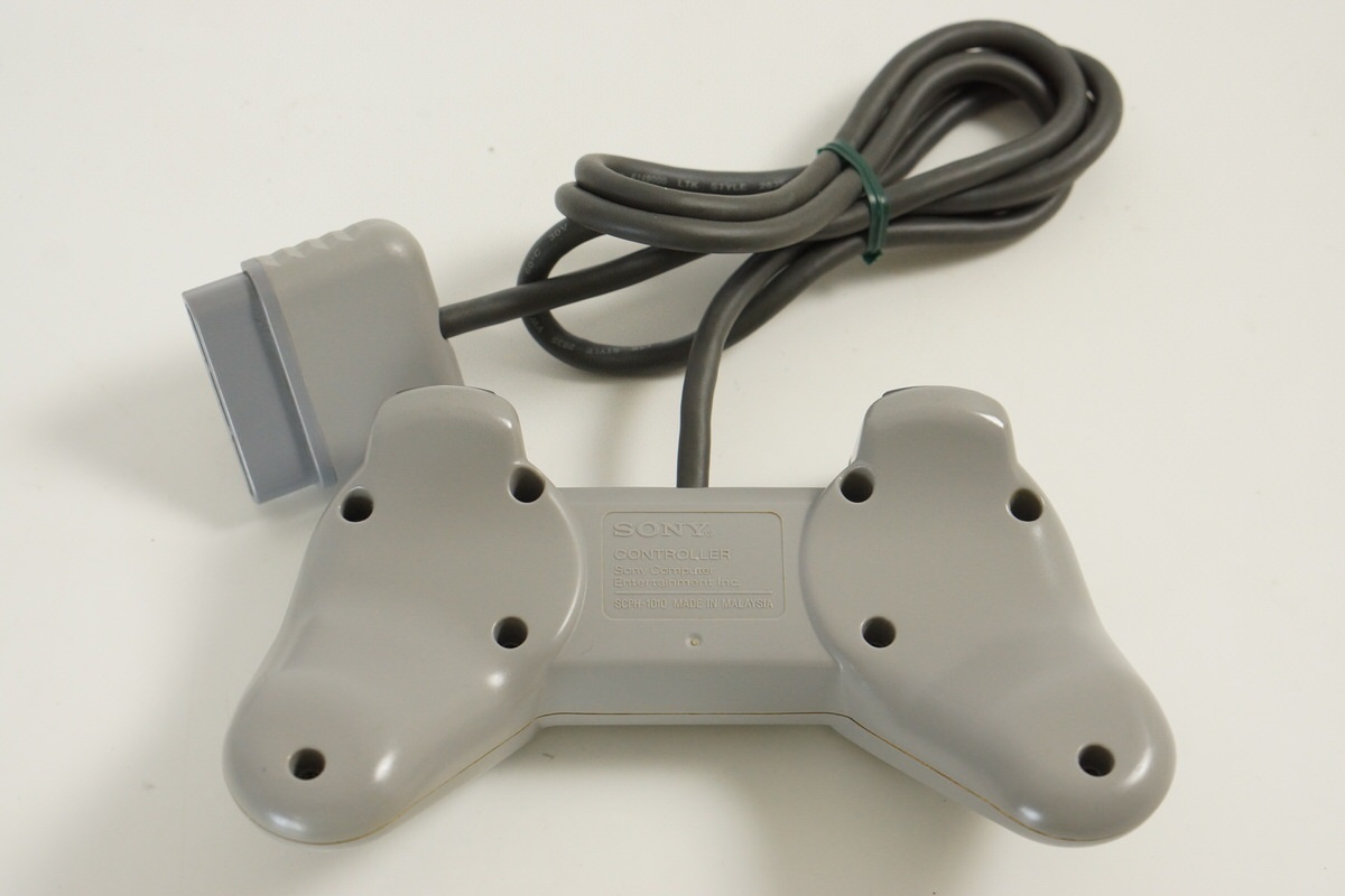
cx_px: 672
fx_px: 2802
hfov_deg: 27.0
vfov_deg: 18.2
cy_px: 448
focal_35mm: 75
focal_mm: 50
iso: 1000
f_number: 6.3
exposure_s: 1/80
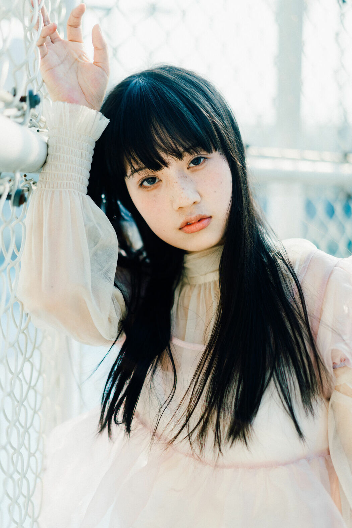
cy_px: 264
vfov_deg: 36.2
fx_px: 807
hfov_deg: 24.6
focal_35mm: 55
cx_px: 176
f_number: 1.8
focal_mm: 55
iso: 100
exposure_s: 1/2000
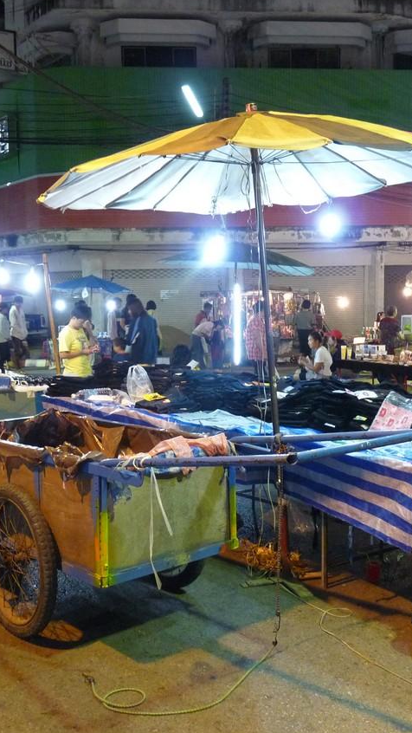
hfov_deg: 29.7
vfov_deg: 50.5
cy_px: 366
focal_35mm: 40
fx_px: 777
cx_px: 230
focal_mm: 4.8
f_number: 2.8
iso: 400
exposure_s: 1/15
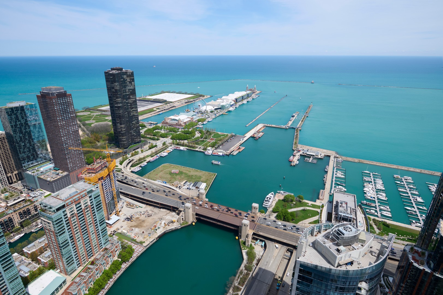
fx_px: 246
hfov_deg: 84.0
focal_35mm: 20
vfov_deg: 61.9
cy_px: 148
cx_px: 222
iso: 200
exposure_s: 1/640
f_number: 8
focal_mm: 20
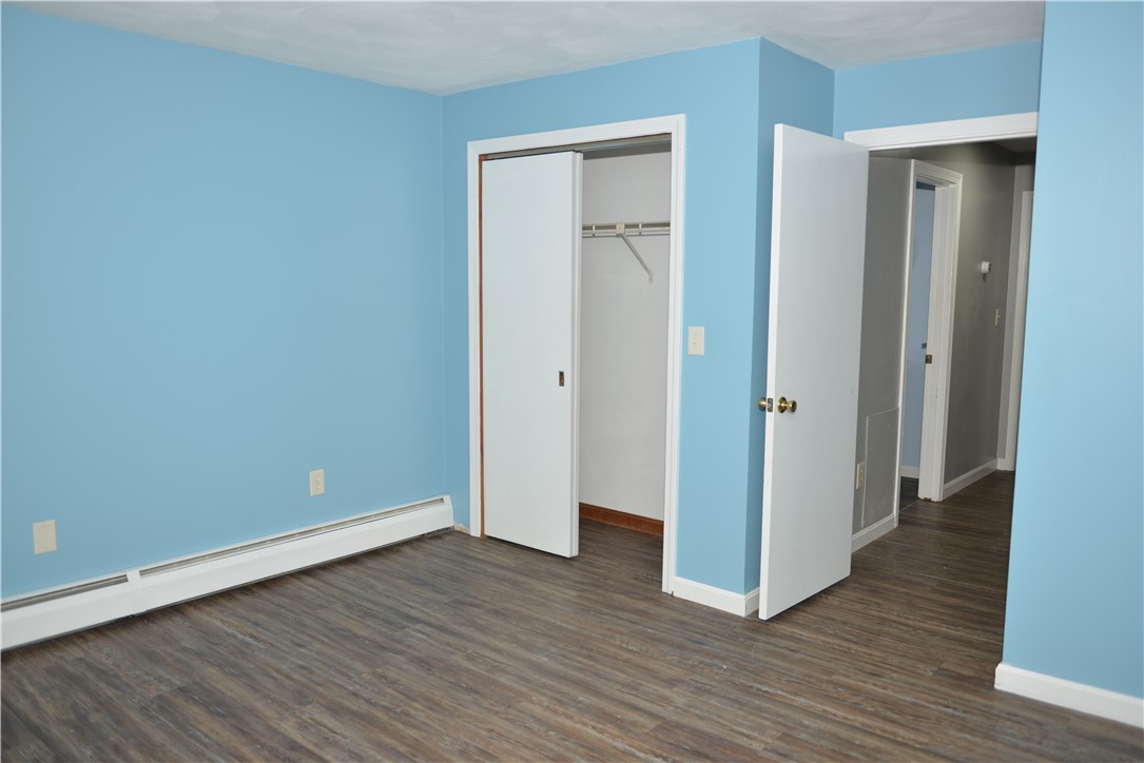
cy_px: 382
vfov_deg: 46.4
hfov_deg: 65.5
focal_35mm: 28
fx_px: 890
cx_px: 572
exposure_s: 1/60
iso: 100
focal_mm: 28
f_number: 2.8
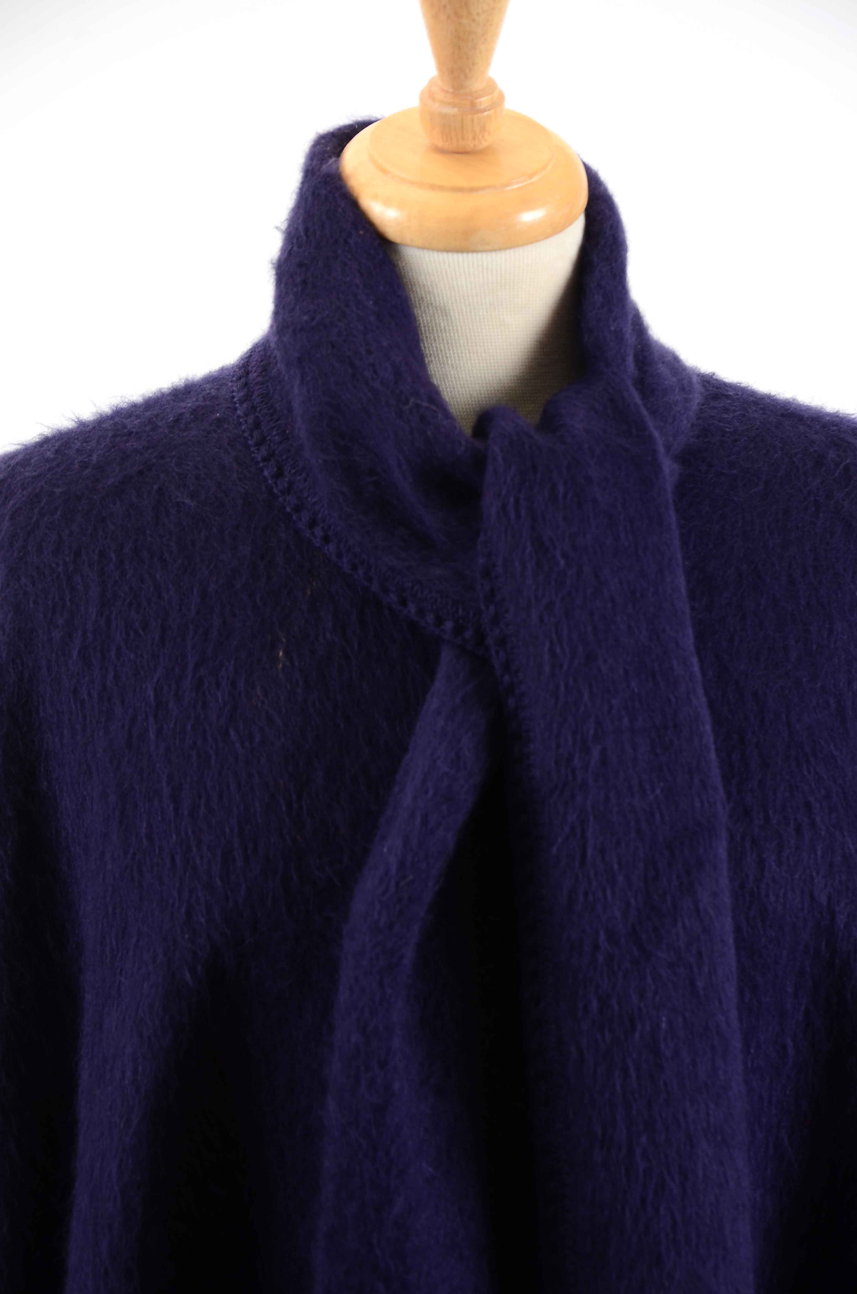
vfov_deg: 13.1
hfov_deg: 8.7
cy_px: 647
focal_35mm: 158
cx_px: 428
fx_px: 5649
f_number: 7.1
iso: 160
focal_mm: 105
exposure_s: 1/80
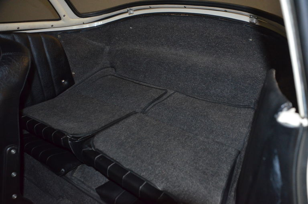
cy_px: 102
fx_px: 256
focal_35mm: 30
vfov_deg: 43.4
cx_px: 154
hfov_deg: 62.1
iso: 3200
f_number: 3.5
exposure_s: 1/60
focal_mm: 20
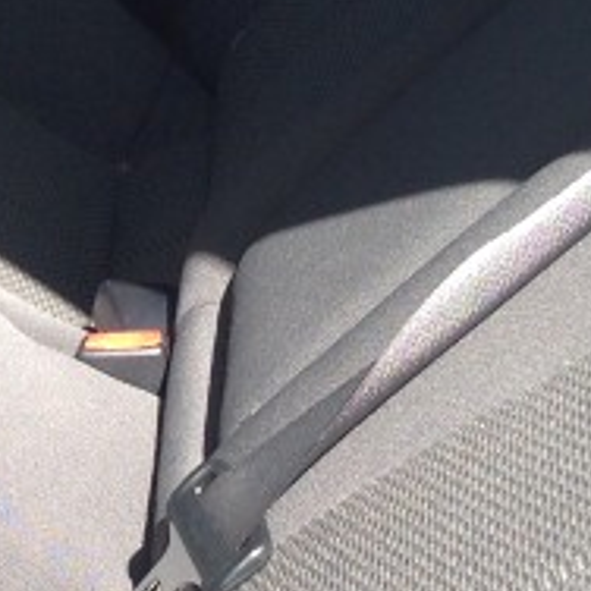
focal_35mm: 159
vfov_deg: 11.0
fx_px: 3071
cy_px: 377
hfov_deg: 10.7
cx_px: -192
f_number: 2.4
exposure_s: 1/238
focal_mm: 4.13
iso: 50
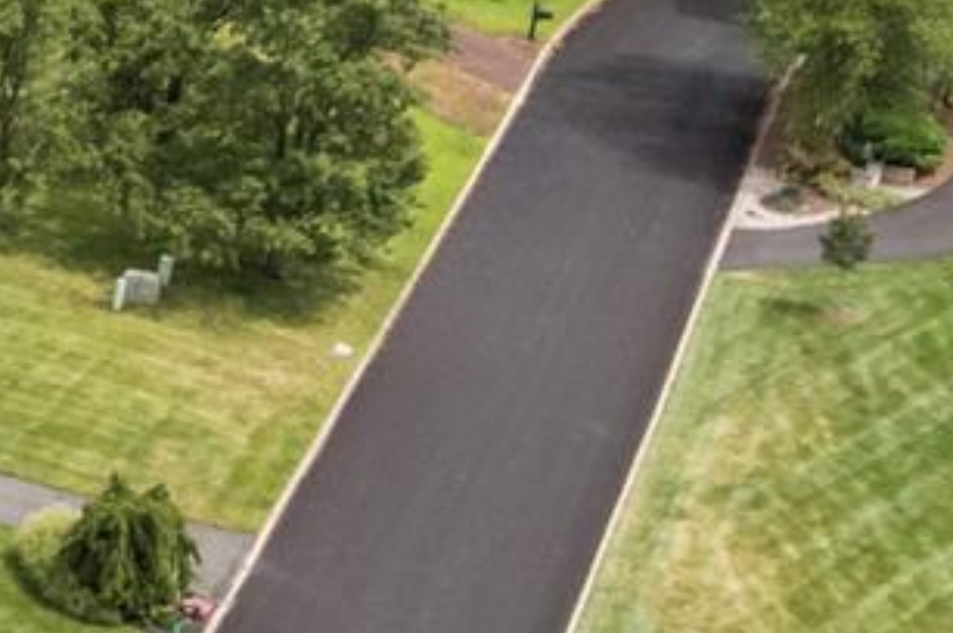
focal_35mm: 147
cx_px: -1422
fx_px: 3887
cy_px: 67
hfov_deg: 11.3
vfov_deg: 9.3
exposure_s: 1/400
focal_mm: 8.38
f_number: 2.8
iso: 120
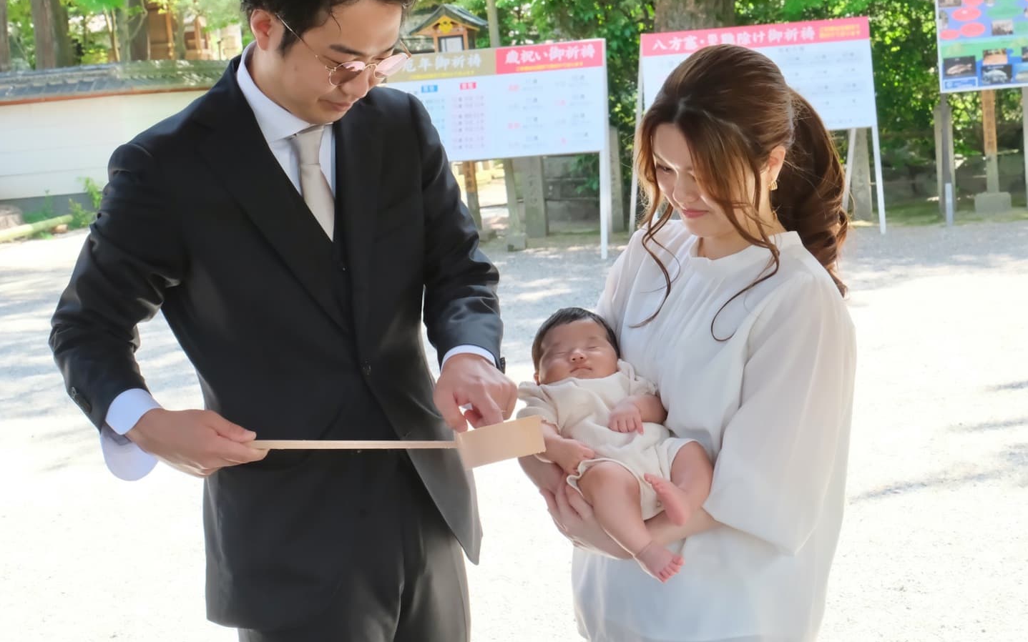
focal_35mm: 48
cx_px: 514
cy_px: 323
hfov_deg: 41.8
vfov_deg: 26.9
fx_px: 1345
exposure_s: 1/100
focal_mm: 31
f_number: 9
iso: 1600
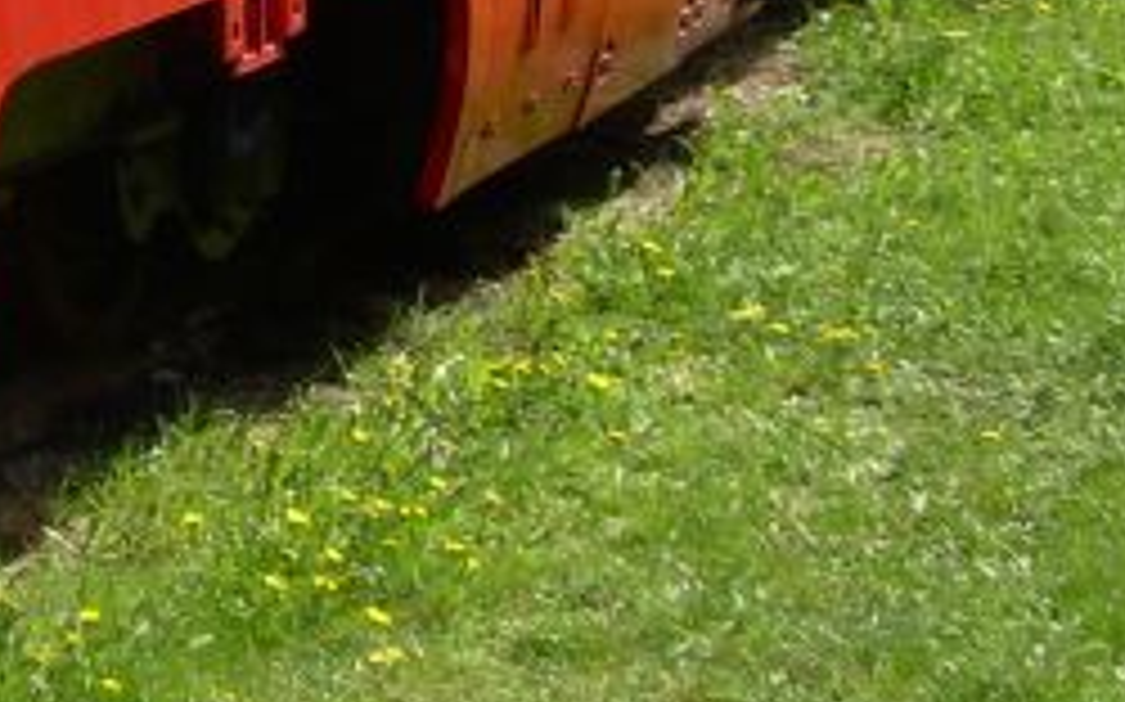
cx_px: -477
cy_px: -436
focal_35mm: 129
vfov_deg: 9.8
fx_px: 3953
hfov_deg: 15.2
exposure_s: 1/210
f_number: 4.6
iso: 50
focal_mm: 6.3
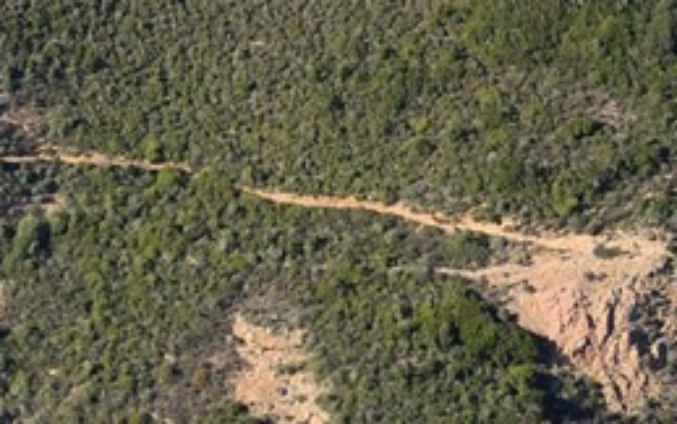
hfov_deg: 8.2
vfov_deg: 5.7
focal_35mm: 220
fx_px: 4060
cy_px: -720
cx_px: -1320
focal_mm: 35
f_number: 7.1
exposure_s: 1/800
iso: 400
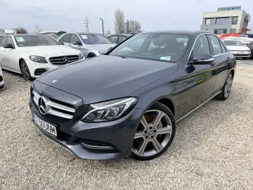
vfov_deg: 56.8
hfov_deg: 71.6
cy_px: 95
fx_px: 175
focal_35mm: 24
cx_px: 126
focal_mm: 6.76
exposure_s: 1/2232
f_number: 1.78
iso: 80
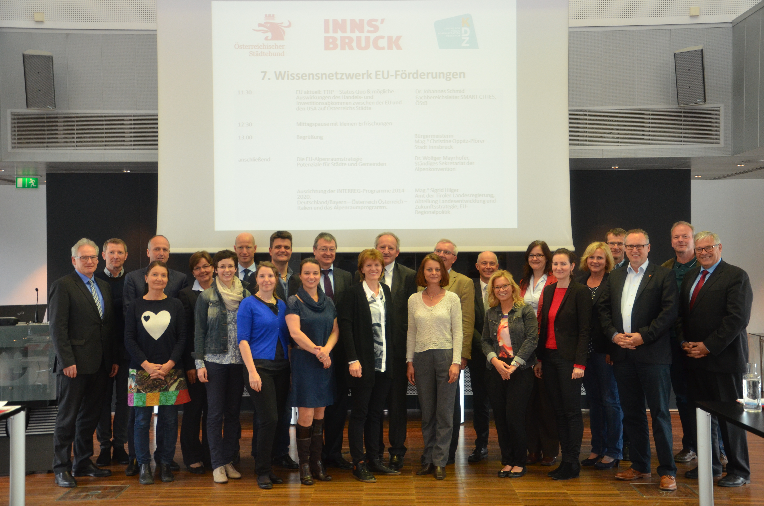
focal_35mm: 45
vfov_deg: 29.7
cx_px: 382
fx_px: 953
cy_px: 253
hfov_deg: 43.7
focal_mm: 30
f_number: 4.2
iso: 800
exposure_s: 1/60
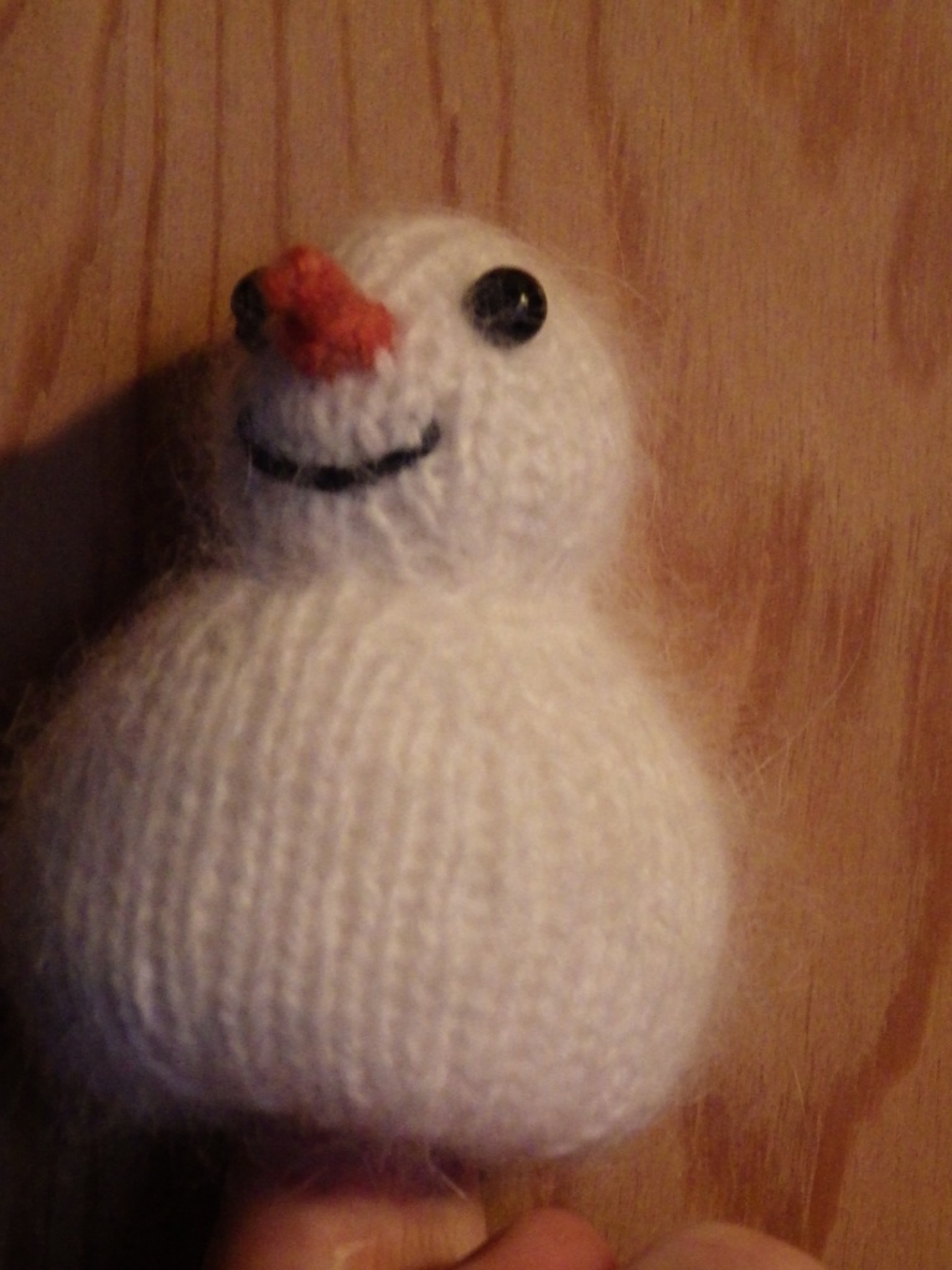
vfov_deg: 16.6
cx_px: 476
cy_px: 635
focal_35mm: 119
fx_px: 4364
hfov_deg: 12.5
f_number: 4.8
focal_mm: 21.3
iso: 1600
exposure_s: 1/25
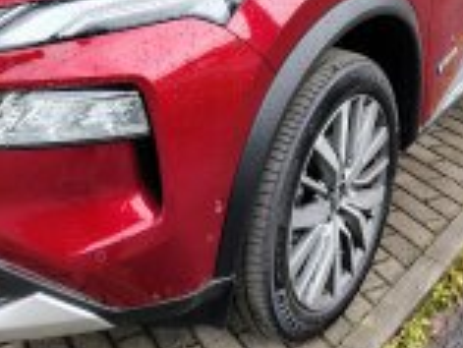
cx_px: 174
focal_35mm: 58
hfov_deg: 33.1
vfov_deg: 24.5
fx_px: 776
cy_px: 28
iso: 124
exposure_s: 1/100
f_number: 1.8
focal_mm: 5.56
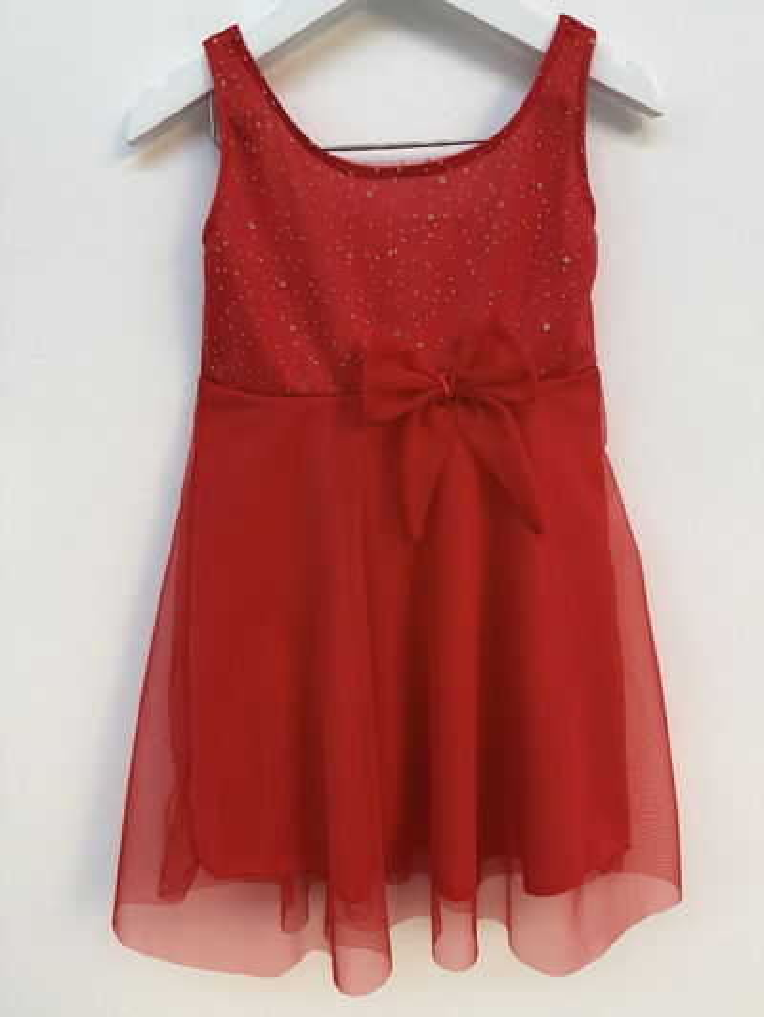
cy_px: 508
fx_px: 706
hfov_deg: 56.8
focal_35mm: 24
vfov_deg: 71.6
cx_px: 382
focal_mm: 6.76
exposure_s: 1/100
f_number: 1.78
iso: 160
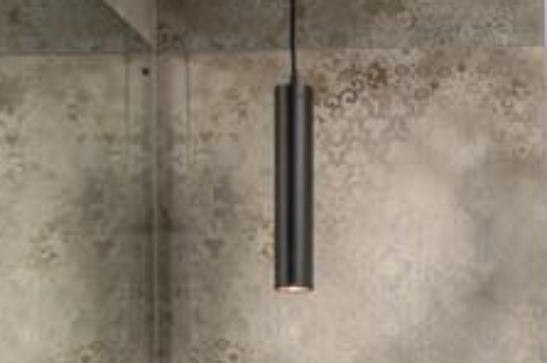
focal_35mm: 126
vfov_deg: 10.5
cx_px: 515
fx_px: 1912
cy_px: 513
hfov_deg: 16.0
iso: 100
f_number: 5.6
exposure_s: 1/200
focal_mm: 17
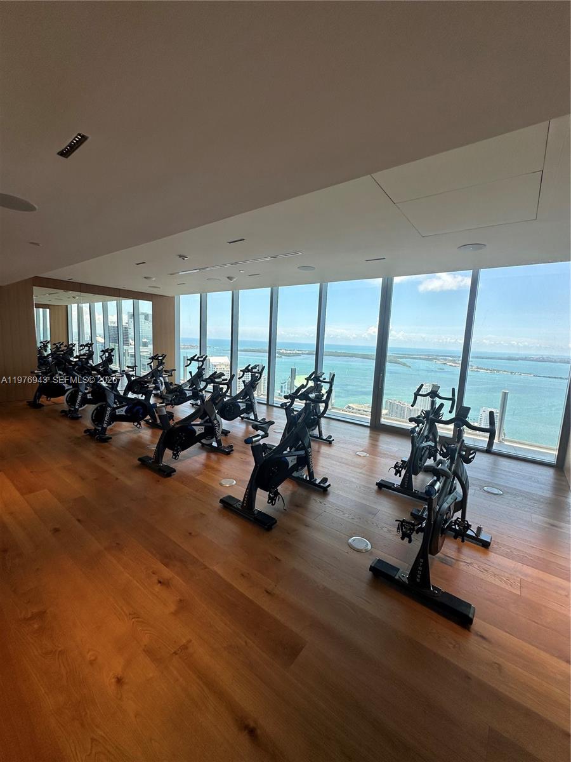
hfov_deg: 85.7
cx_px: 286
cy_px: 381
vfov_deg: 102.1
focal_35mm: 14
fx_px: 308
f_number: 2.2
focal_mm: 2.22
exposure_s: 1/432
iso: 40
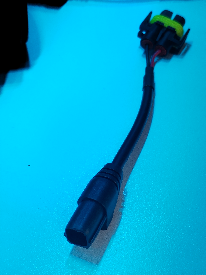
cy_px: 138
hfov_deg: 28.6
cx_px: 103
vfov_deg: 37.5
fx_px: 405
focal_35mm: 51
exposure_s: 1/146
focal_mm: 4.75
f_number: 1.8
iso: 100
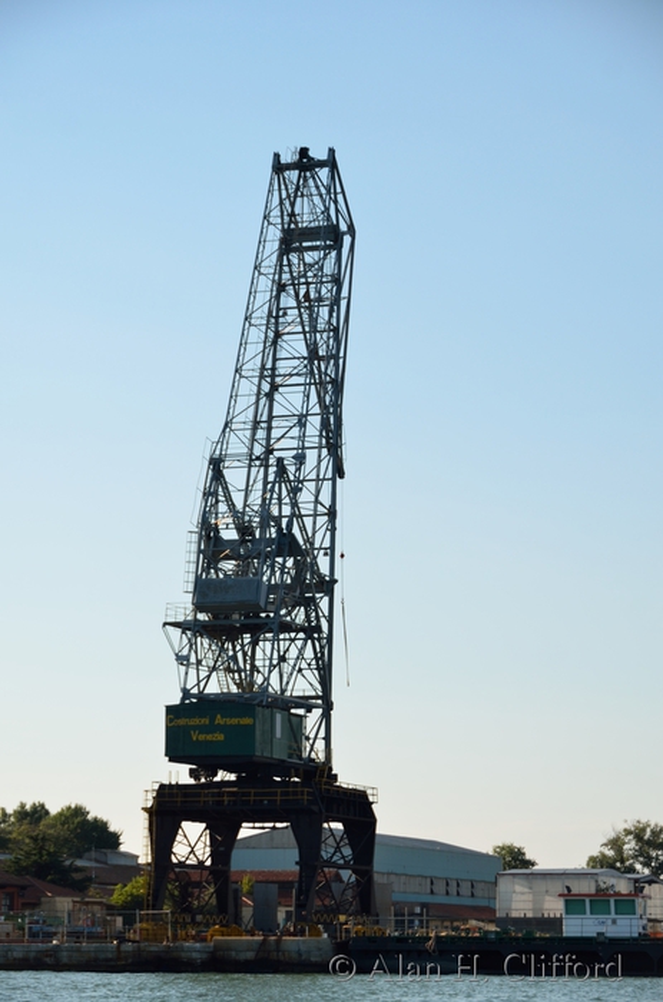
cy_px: 501
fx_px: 2916
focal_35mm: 105
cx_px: 332
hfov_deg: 13.0
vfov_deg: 19.5
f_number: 5.6
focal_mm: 70
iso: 100
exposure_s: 1/500
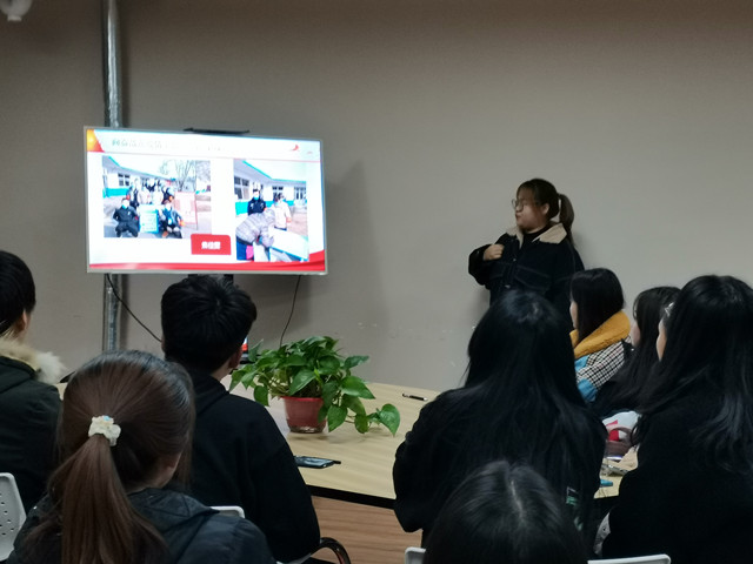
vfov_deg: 25.7
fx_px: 1240
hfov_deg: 33.8
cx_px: 376
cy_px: 282
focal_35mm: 57
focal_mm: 5.58
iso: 250
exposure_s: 1/50
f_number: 1.8
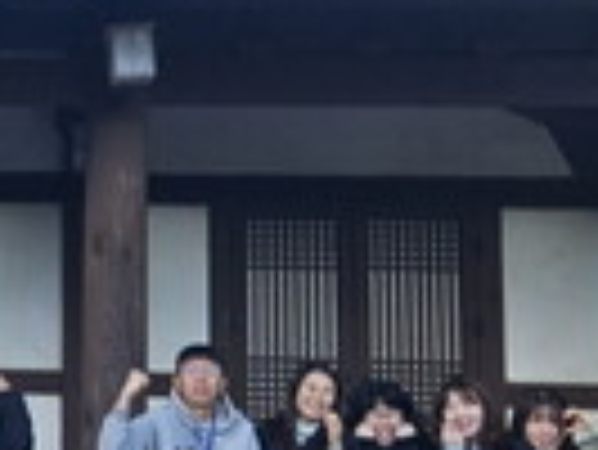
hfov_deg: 17.0
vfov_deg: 14.2
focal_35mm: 104
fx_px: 1798
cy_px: 270
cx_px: -310
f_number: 1.8
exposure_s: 1/194
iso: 25
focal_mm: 5.4
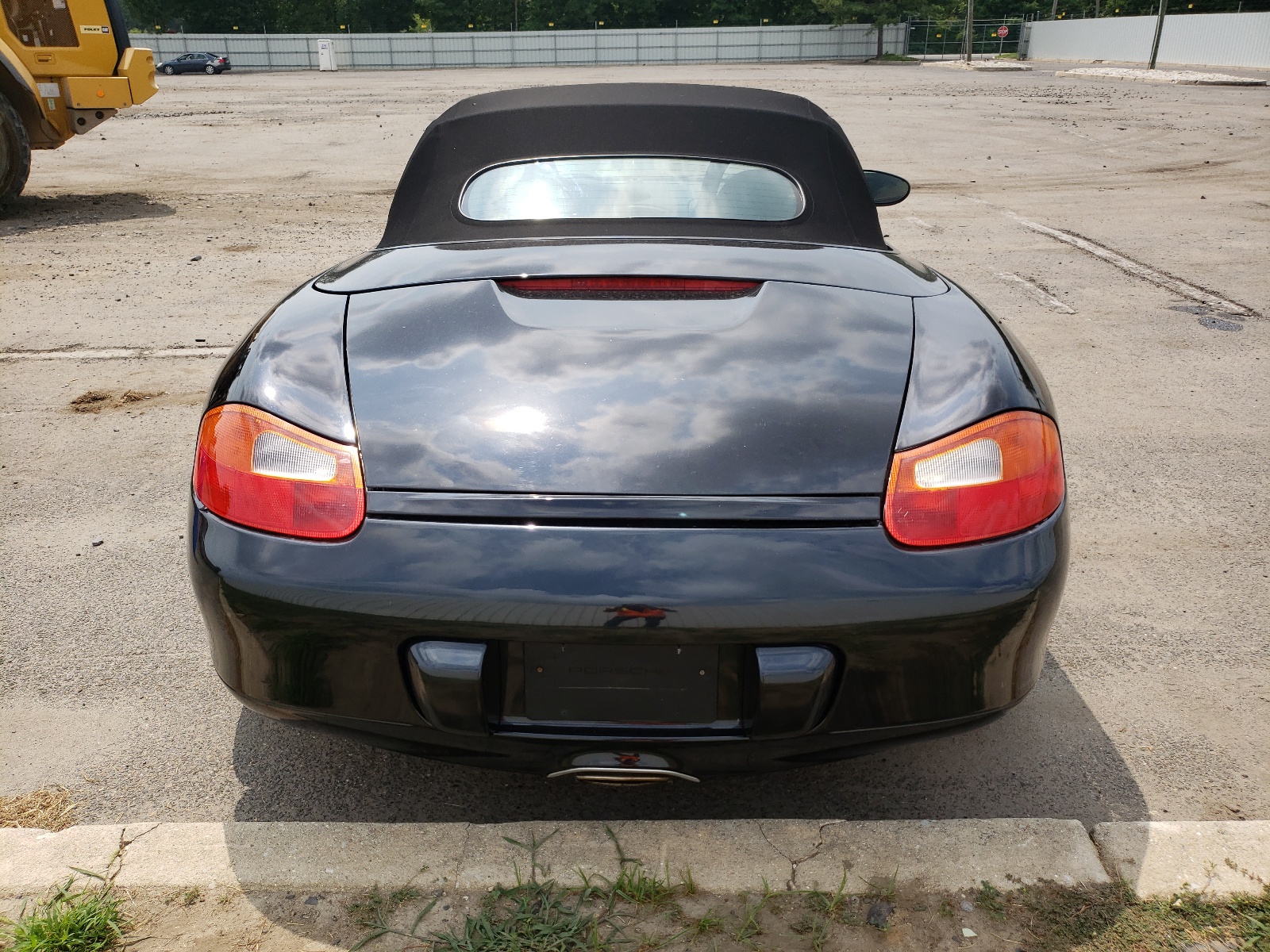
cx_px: 635
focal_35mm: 26
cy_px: 476
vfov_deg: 53.1
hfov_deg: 67.3
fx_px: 954
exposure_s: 1/2500
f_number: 1.5
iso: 50
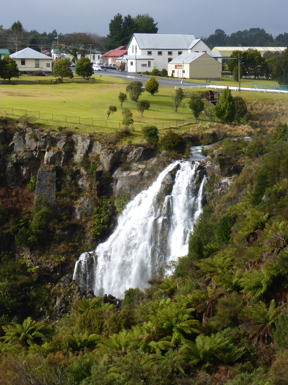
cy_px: 192
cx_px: 144
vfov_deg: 19.1
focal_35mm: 103
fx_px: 1143
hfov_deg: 14.4
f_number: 5.7
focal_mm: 18.3
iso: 100
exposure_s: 1/250
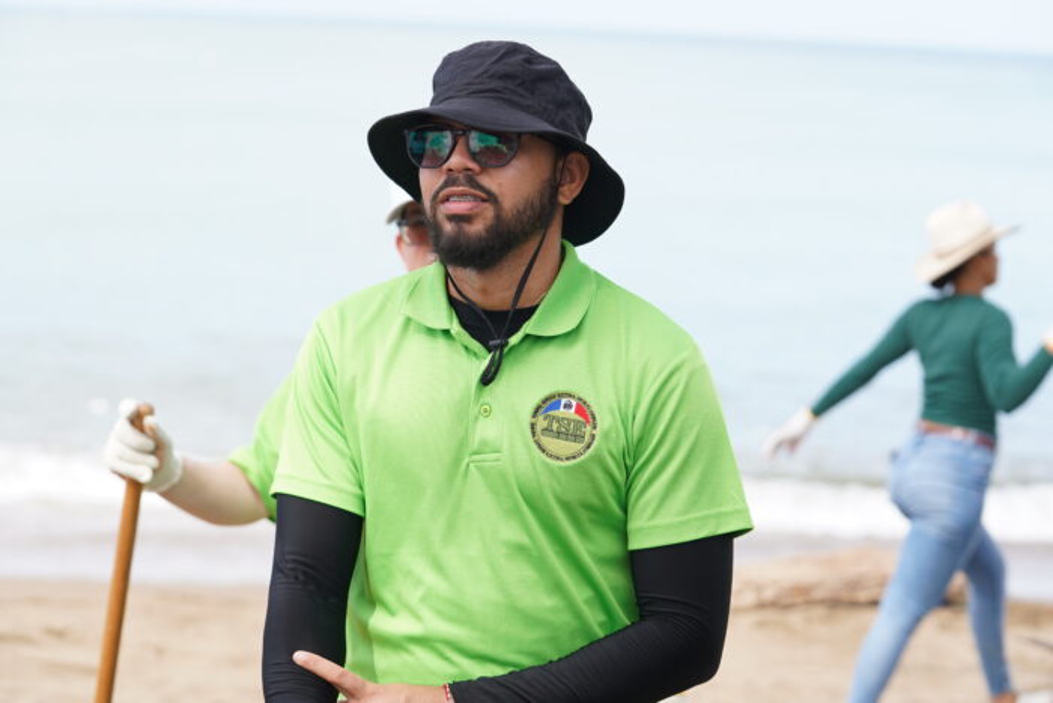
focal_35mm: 77
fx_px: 2253
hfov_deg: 26.3
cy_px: 352
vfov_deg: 17.7
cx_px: 526
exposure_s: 1/640
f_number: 4
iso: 250
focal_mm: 77
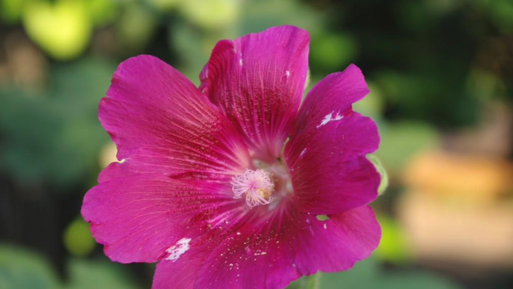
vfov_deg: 13.9
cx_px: 254
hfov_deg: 24.5
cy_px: 171
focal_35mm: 87
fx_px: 1183
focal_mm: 55
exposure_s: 1/60
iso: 100
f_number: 5.6
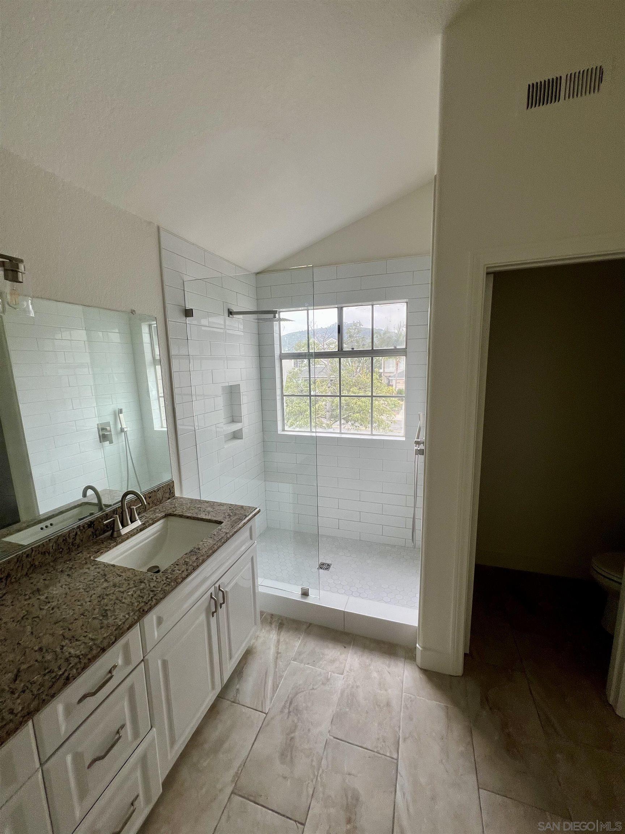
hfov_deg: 89.9
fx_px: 313
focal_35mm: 13
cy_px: 417
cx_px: 312
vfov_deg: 106.2
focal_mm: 1.57
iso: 32
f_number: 1.8
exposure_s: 1/99
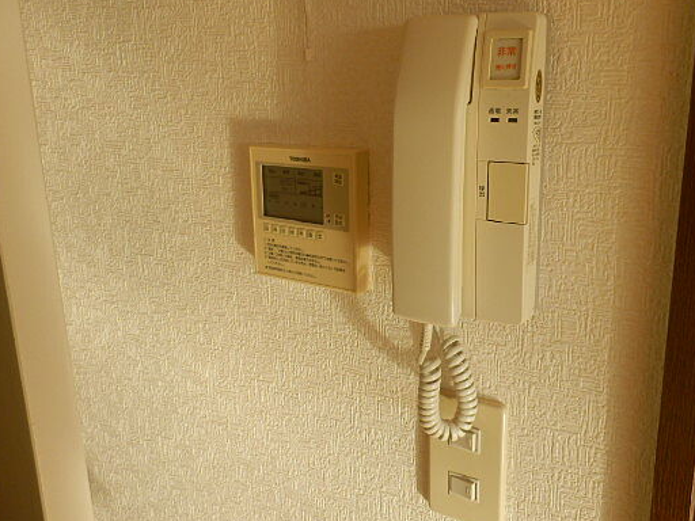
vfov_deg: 46.6
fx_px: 602
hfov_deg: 59.4
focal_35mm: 30
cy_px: 221
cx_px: 421
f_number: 3
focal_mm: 4.2
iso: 80
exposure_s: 1/250
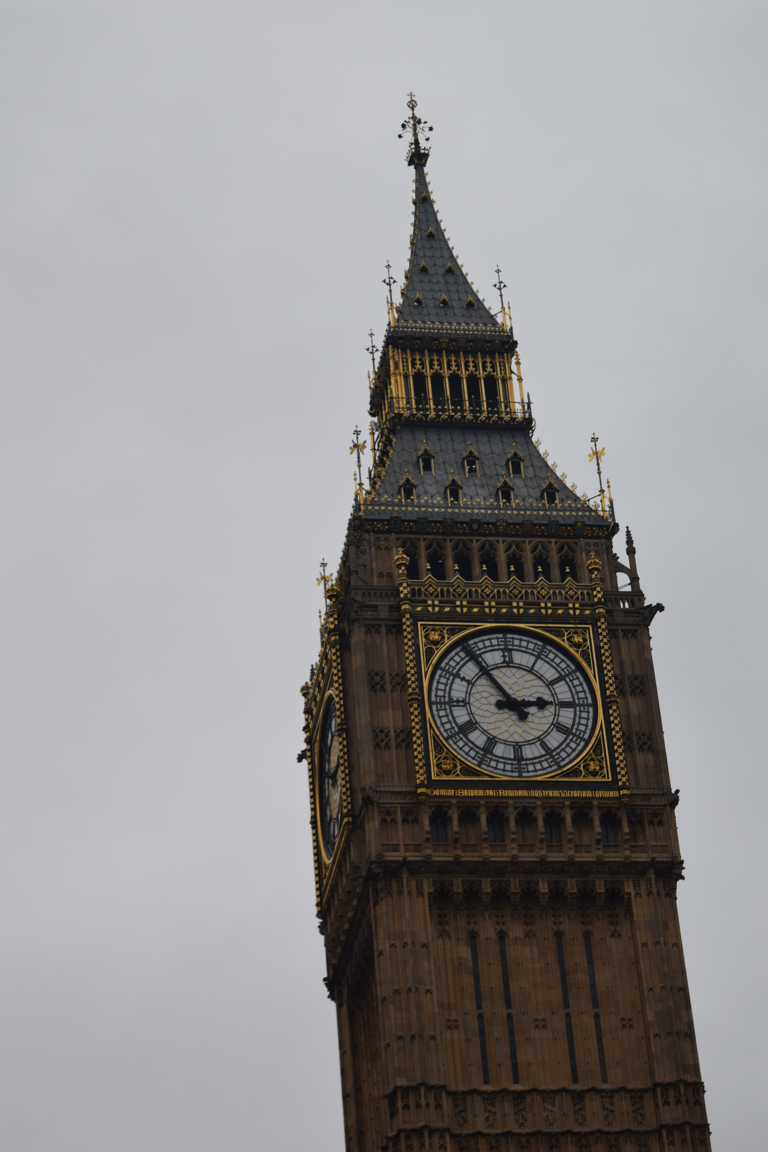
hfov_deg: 16.6
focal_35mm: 82
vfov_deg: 24.6
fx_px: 2640
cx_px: 384
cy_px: 576
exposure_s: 1/100
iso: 400
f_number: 5.6
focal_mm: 55
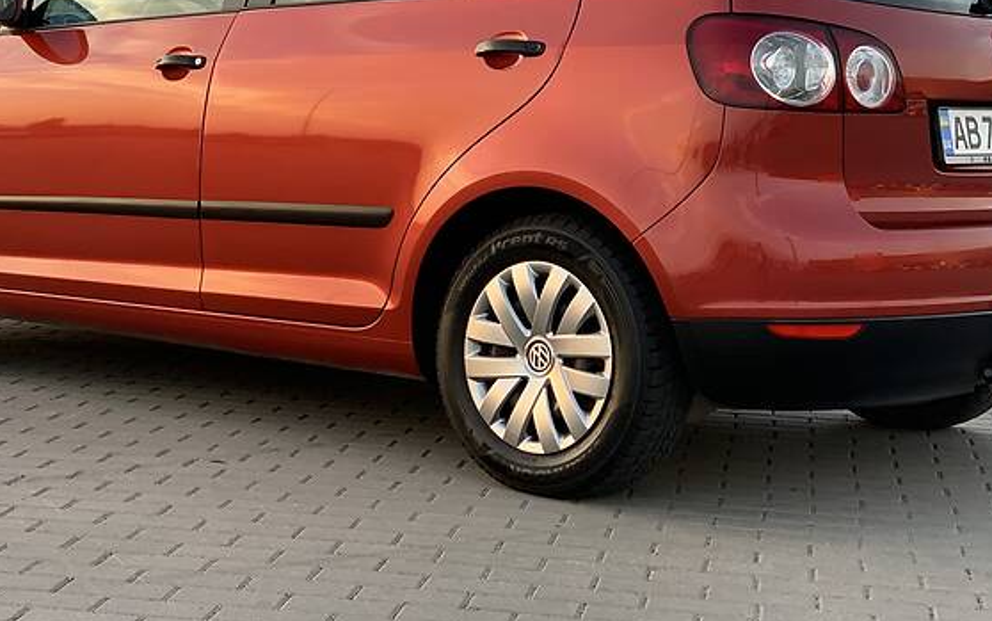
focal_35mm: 79
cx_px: 448
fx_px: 2136
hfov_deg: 26.1
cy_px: 109
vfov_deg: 16.4
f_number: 2.4
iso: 80
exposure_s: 1/122
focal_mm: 6
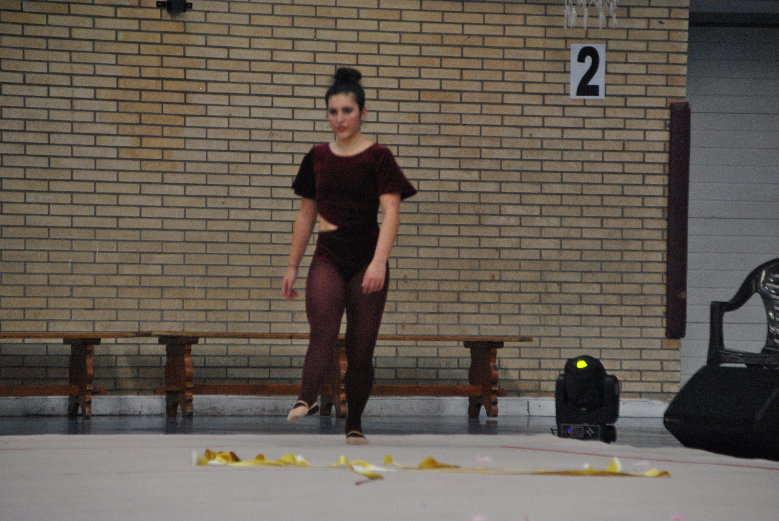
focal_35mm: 210
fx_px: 4550
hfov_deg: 9.8
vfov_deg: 6.6
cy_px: 260
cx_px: 390
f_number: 6
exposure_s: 1/100
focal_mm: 140
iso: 800
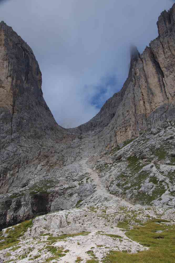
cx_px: 88
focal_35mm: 38
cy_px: 132
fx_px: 273
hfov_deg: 35.5
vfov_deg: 51.3
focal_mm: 25
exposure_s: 1/60
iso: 200
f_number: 11
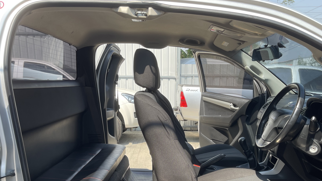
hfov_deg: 58.0
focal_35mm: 34
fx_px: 290
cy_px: 145
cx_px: 168
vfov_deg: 33.6
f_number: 1.6
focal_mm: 5.1
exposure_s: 1/731
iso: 32
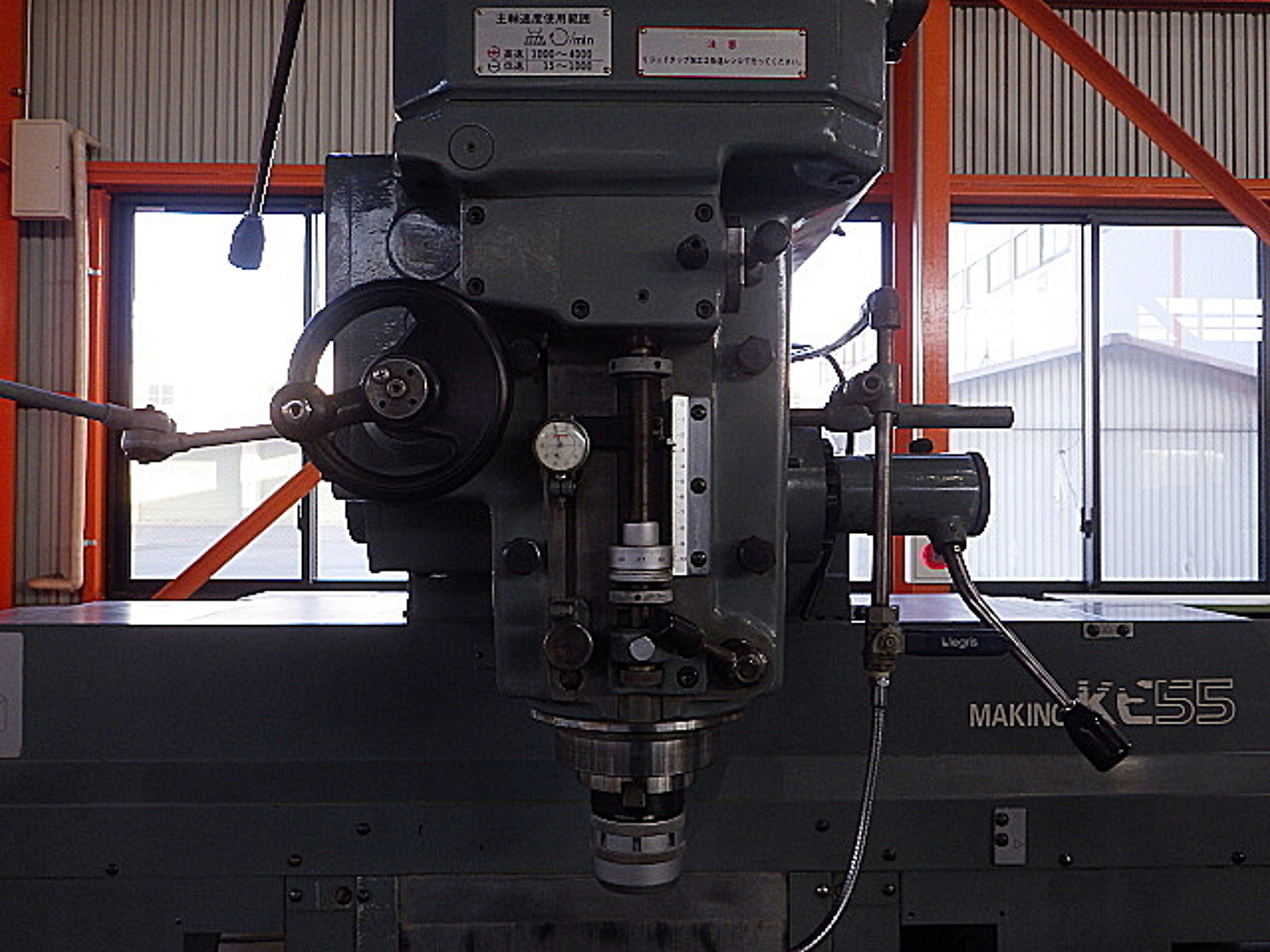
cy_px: 476
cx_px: 635
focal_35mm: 28
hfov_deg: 63.4
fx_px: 1027
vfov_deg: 49.7
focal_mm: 5
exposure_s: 1/60
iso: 250
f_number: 3.5
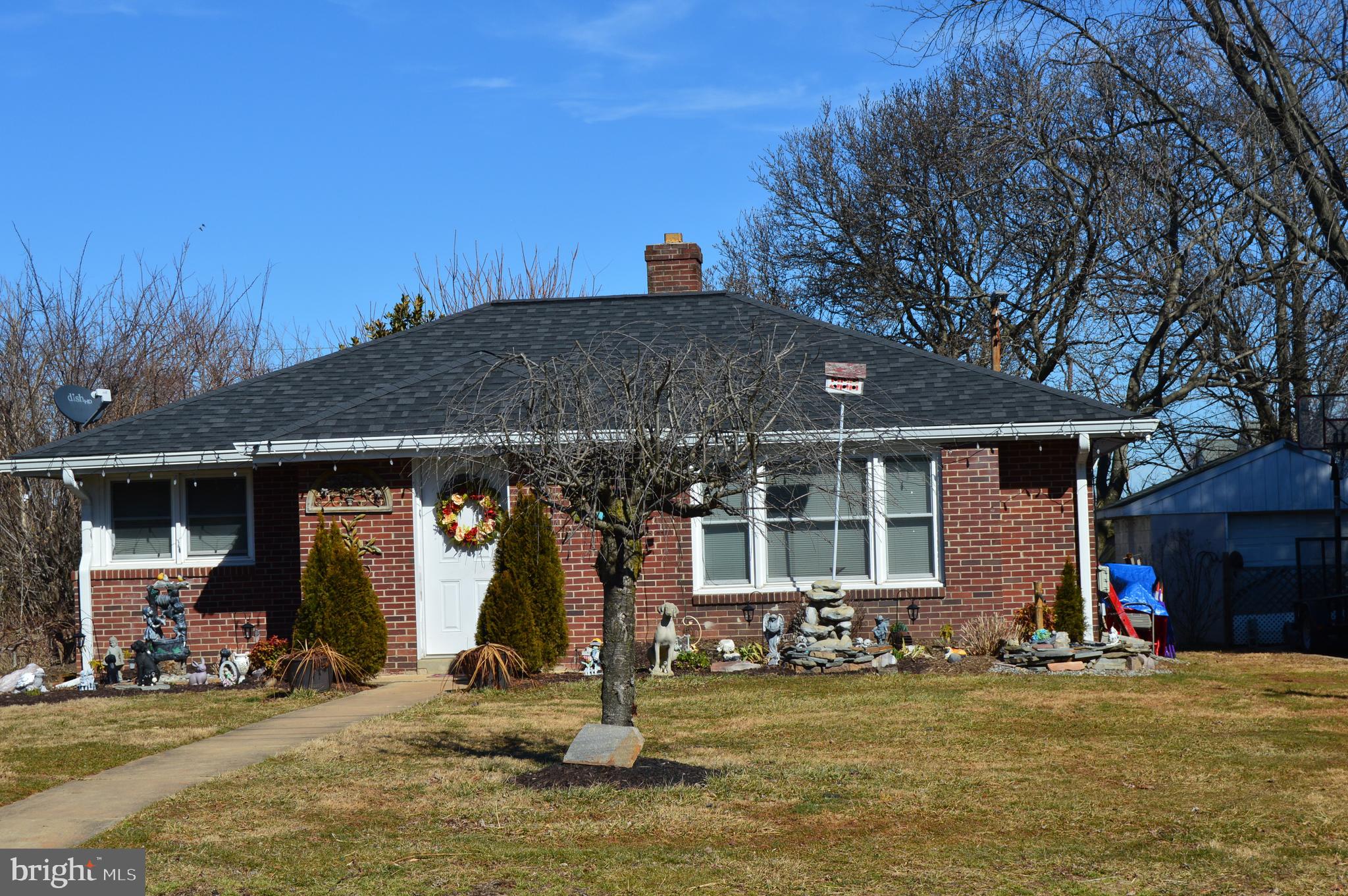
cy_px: 448
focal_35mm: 63
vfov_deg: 21.5
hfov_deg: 31.9
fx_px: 2357
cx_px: 674
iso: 160
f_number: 11
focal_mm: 42
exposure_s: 1/500
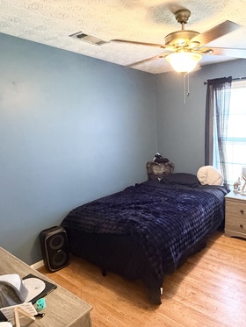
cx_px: 176
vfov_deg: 71.5
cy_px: 171
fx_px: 227
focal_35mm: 24
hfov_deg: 54.9
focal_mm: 2.22
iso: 800
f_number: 2.2
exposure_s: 1/60
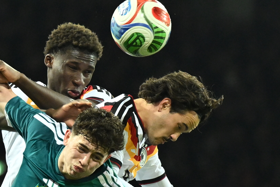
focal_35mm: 292
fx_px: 2271
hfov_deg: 7.1
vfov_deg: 4.7
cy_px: 118
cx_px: 103
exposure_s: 1/1000
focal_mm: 200
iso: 1600
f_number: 2.8
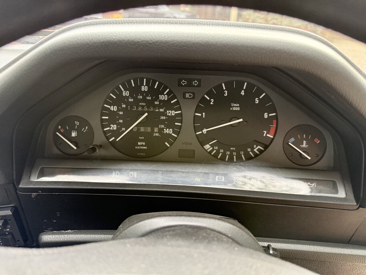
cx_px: 183
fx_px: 254
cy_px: 138
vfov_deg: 56.8
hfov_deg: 71.6
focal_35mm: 24
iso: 200
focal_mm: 6.76
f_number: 1.78
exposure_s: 1/135
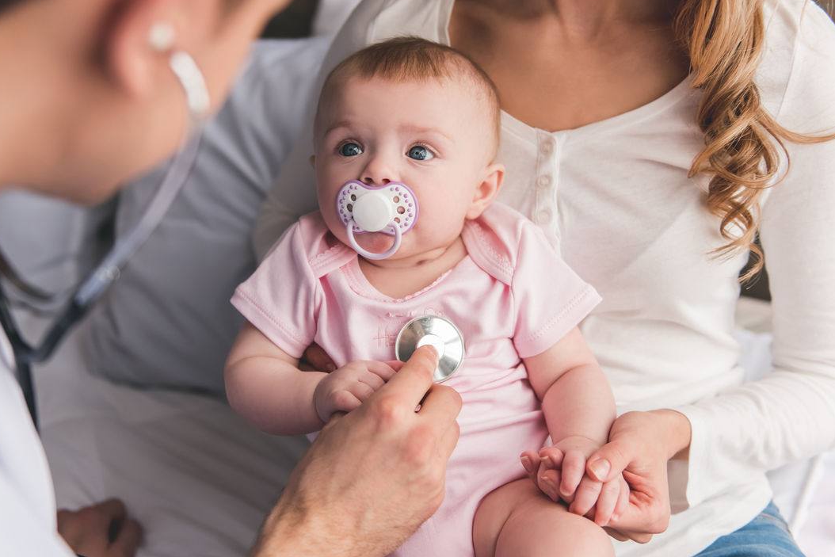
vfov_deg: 26.5
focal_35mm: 51
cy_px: 262
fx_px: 1183
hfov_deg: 38.7
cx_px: 332
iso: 640
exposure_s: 1/500
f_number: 2.8
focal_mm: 42
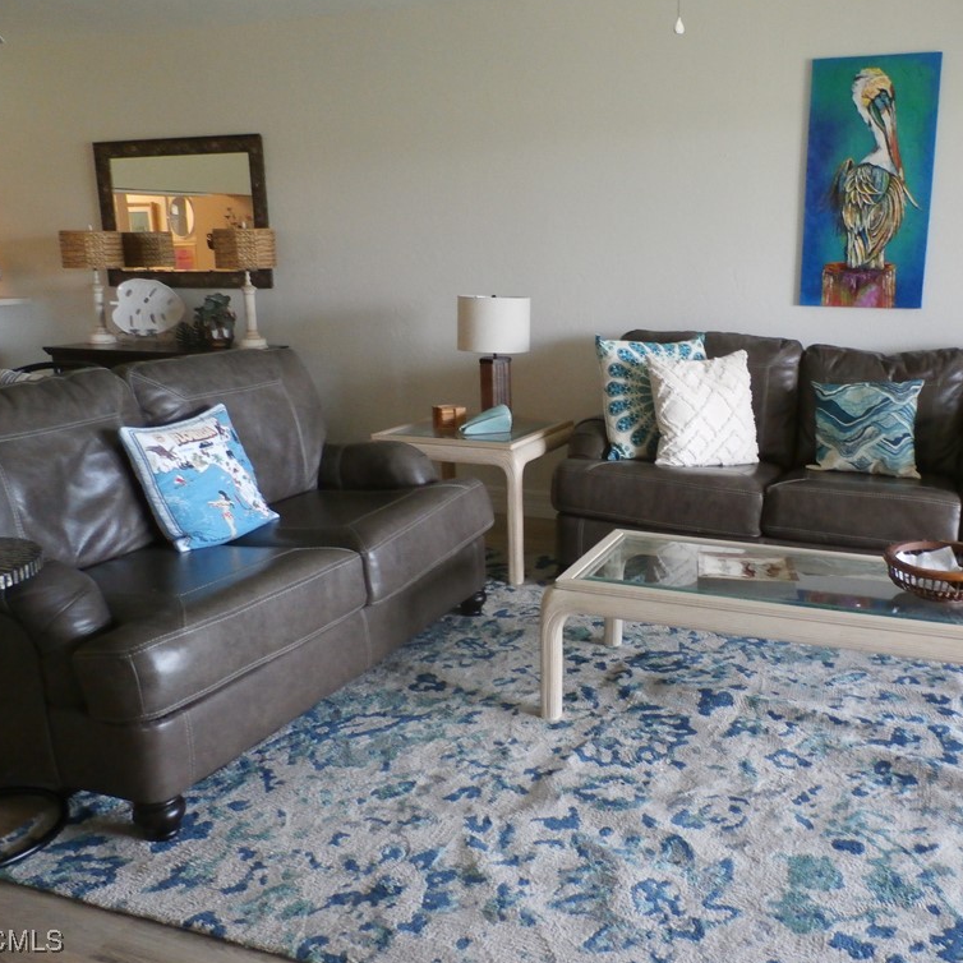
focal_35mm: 30
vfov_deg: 54.0
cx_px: 595
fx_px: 944
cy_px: 479
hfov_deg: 53.5
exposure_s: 1/30
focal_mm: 4.5
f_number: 3
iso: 320
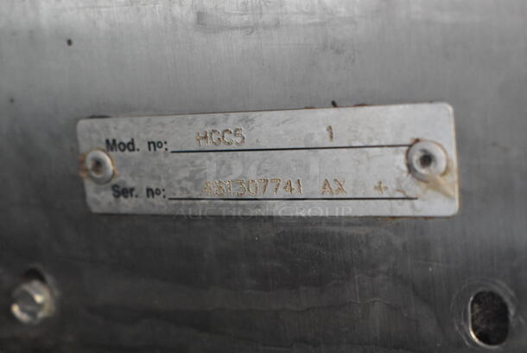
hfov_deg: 31.9
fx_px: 923
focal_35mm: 63
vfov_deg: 21.6
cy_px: 176
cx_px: 264
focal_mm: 42
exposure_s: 1/125
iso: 5600
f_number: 5
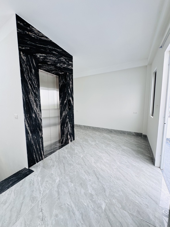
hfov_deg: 85.7
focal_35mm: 14
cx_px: 85
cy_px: 114
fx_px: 92
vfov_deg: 102.1
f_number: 2.2
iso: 50
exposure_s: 1/99
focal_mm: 2.22
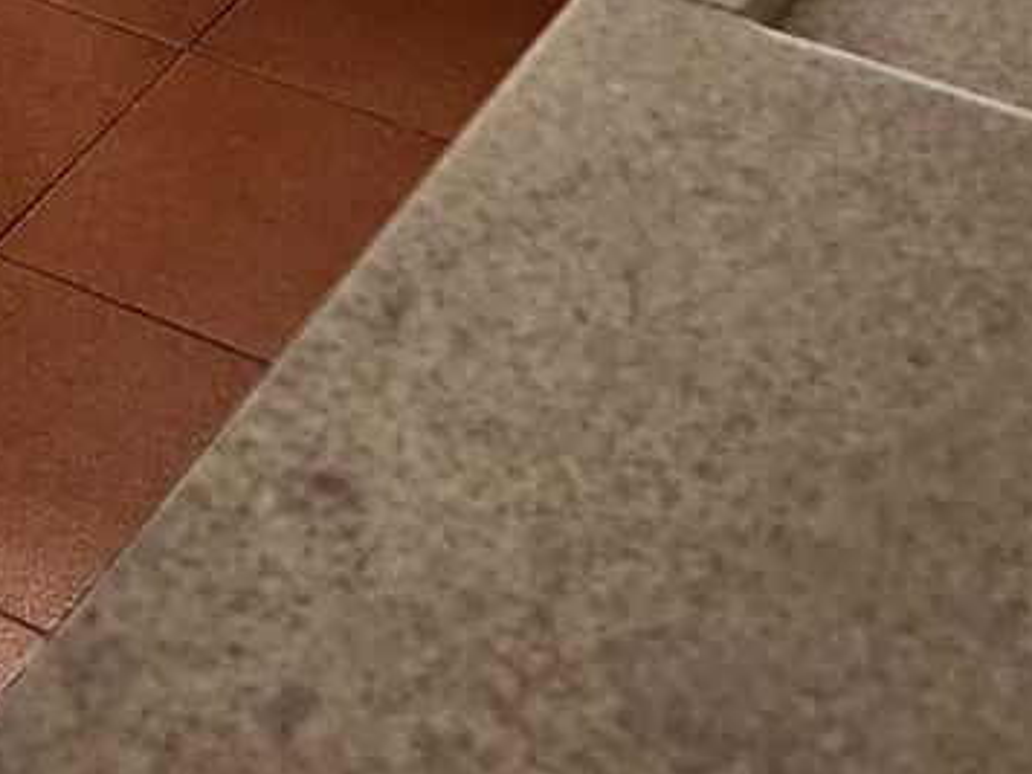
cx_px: -577
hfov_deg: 14.6
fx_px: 3697
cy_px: -983
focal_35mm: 124
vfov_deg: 10.5
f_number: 1.8
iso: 200
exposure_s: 1/120
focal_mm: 5.4
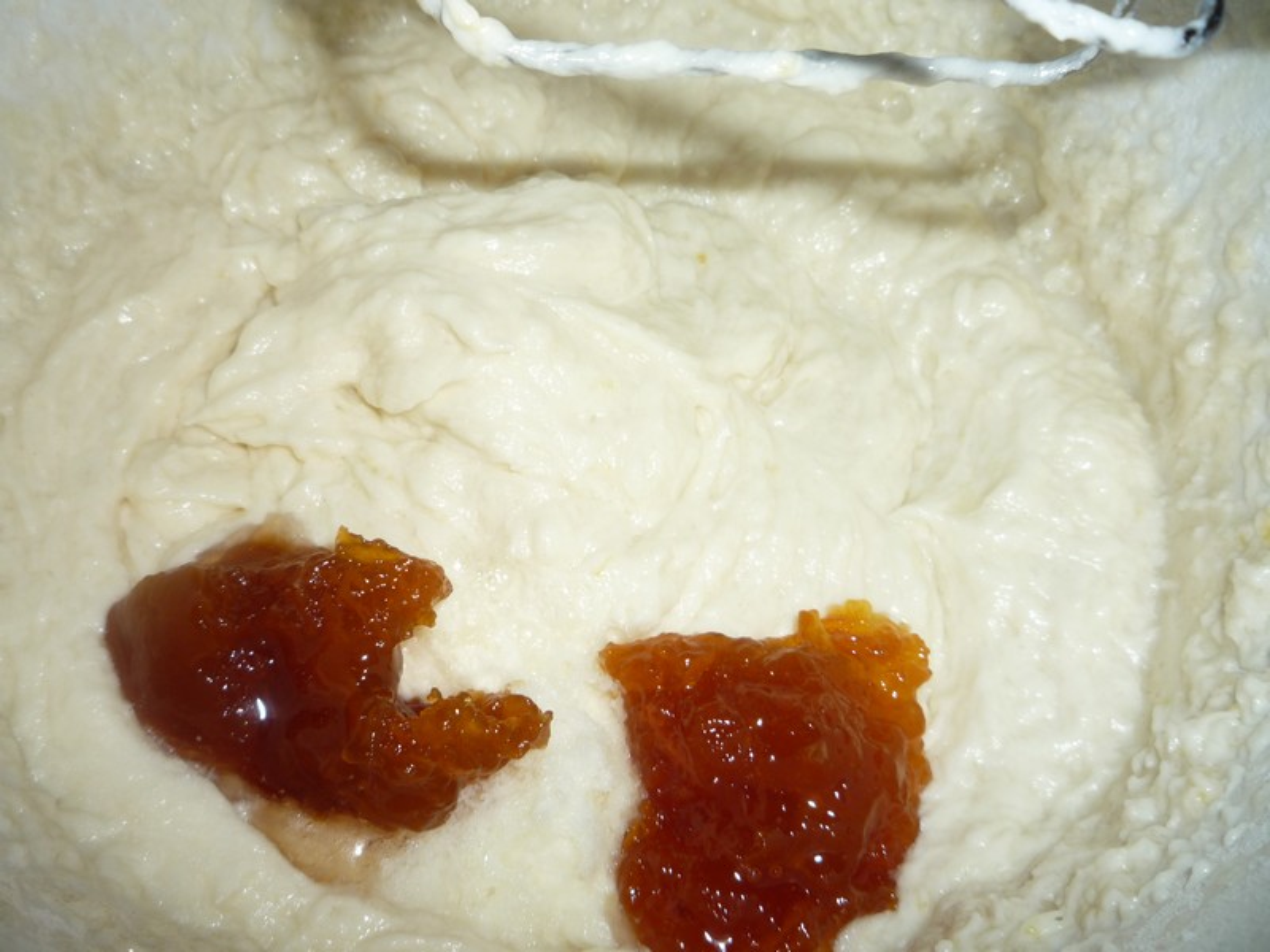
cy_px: 476
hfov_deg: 60.0
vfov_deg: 46.8
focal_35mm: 30
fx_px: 1101
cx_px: 635
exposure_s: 1/30
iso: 100
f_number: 4
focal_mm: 5.2
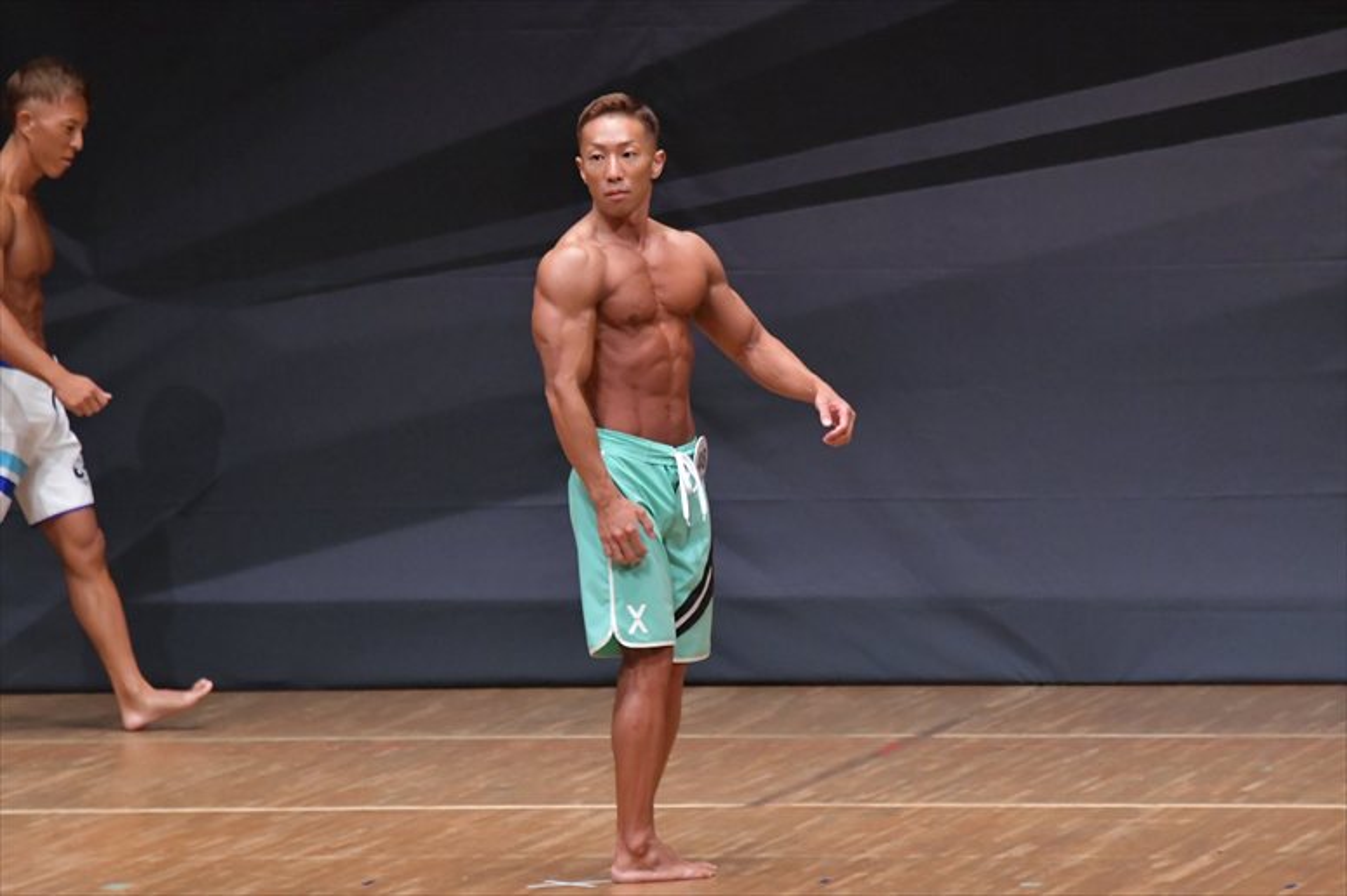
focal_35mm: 300
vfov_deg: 4.6
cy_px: 448
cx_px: 674
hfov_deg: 6.9
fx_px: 11220
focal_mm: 200
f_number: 5.6
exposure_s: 1/400
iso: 6400
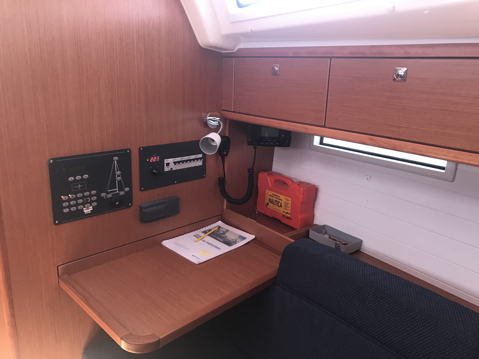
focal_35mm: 28
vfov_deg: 49.7
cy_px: 180
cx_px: 240
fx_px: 387
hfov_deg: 63.4
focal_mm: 3.99
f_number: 1.8
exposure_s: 1/33
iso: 25
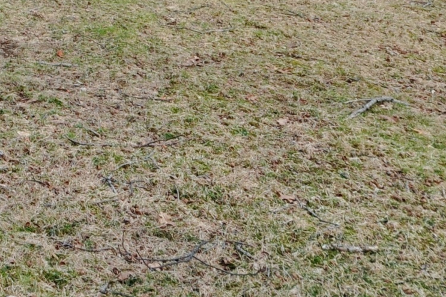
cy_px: -186
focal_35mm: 62
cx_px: -147
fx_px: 767
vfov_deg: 18.5
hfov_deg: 26.8
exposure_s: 1/200
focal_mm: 10
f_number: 7.1
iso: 200
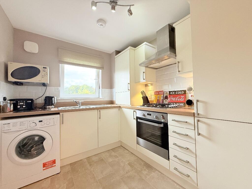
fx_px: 102
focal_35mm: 14
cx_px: 126
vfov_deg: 85.7
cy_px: 94
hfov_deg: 102.1
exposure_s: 1/100
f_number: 2.2
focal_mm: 2.22
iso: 200
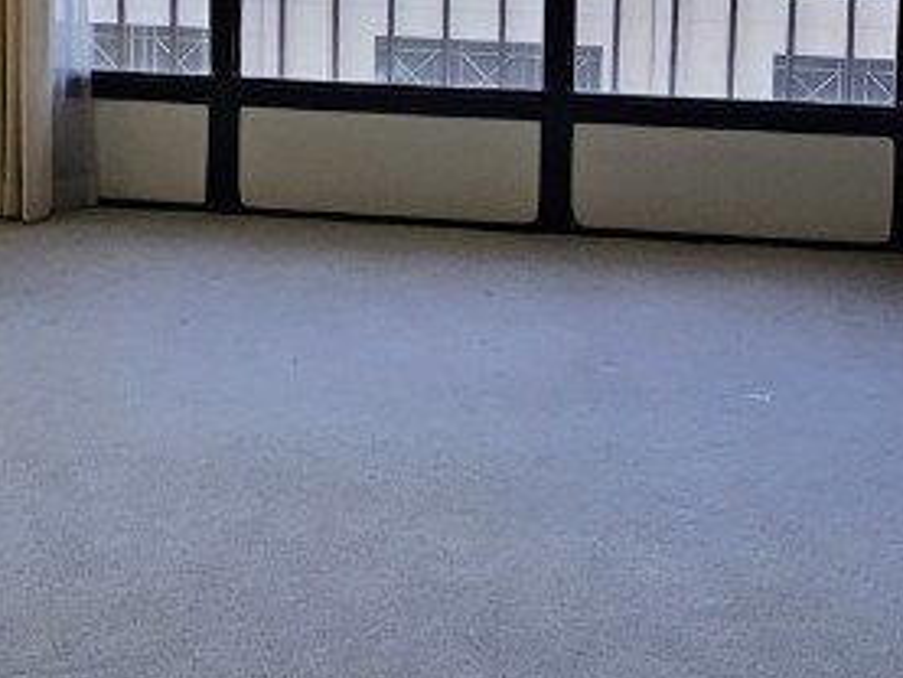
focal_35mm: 48
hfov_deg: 39.5
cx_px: 359
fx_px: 1253
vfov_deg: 26.8
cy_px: -140
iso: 125
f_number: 2.2
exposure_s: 1/100
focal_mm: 2.2
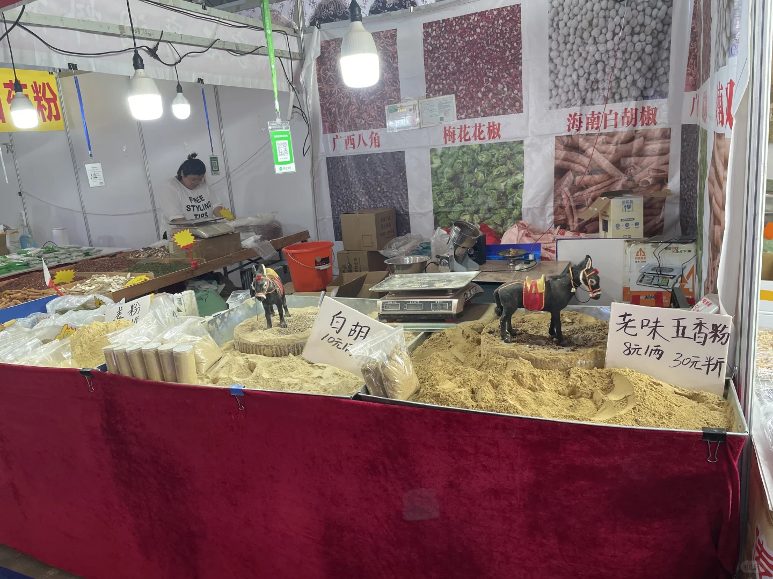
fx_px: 581
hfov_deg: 67.3
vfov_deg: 53.1
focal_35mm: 26
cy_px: 290
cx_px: 386
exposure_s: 1/100
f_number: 1.6
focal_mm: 4.2
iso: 80
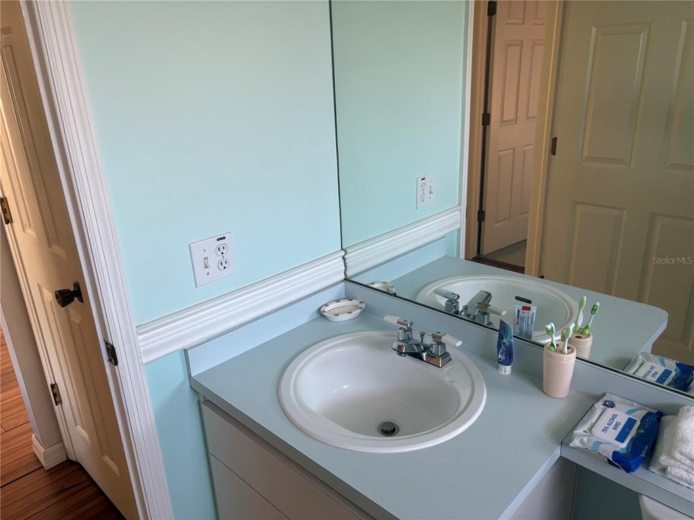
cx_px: 347
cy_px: 260
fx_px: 521
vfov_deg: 53.1
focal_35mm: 26
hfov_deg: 67.3
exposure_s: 1/90
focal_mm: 5.96
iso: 125
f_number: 1.6
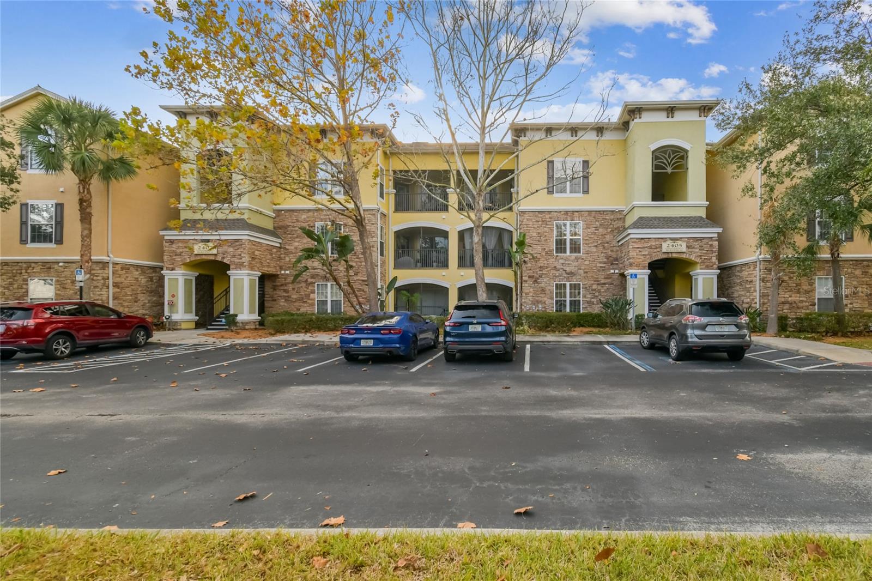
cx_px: 436
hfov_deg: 100.4
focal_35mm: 15
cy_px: 290
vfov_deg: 77.3
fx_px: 363
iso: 100
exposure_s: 1/60
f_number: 7.1
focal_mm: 10
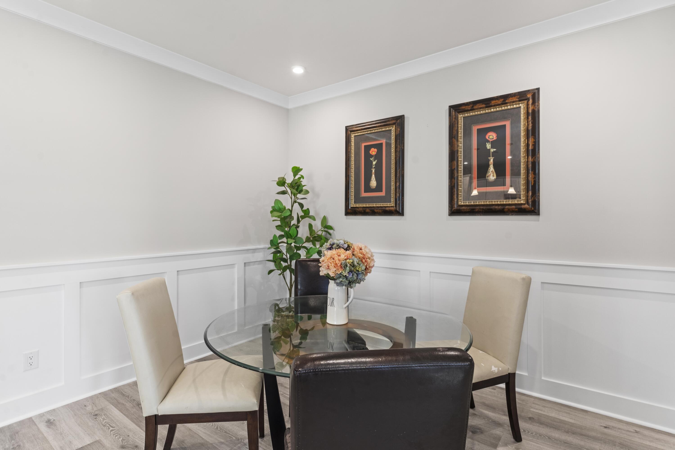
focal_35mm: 18
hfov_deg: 90.0
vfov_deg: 67.4
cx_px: 338
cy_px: 225
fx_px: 337
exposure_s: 1/4
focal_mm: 18
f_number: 8
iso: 400
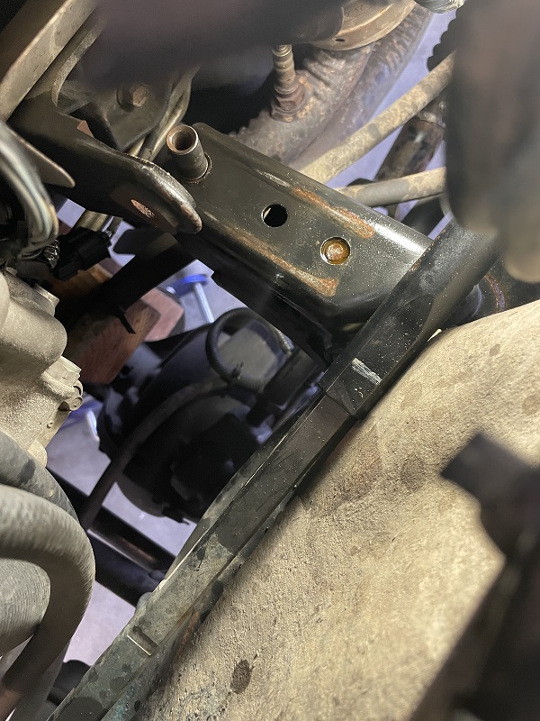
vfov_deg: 67.3
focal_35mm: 26
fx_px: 541
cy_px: 360
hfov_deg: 53.1
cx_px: 270
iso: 400
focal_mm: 4.2
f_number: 1.6
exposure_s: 1/60
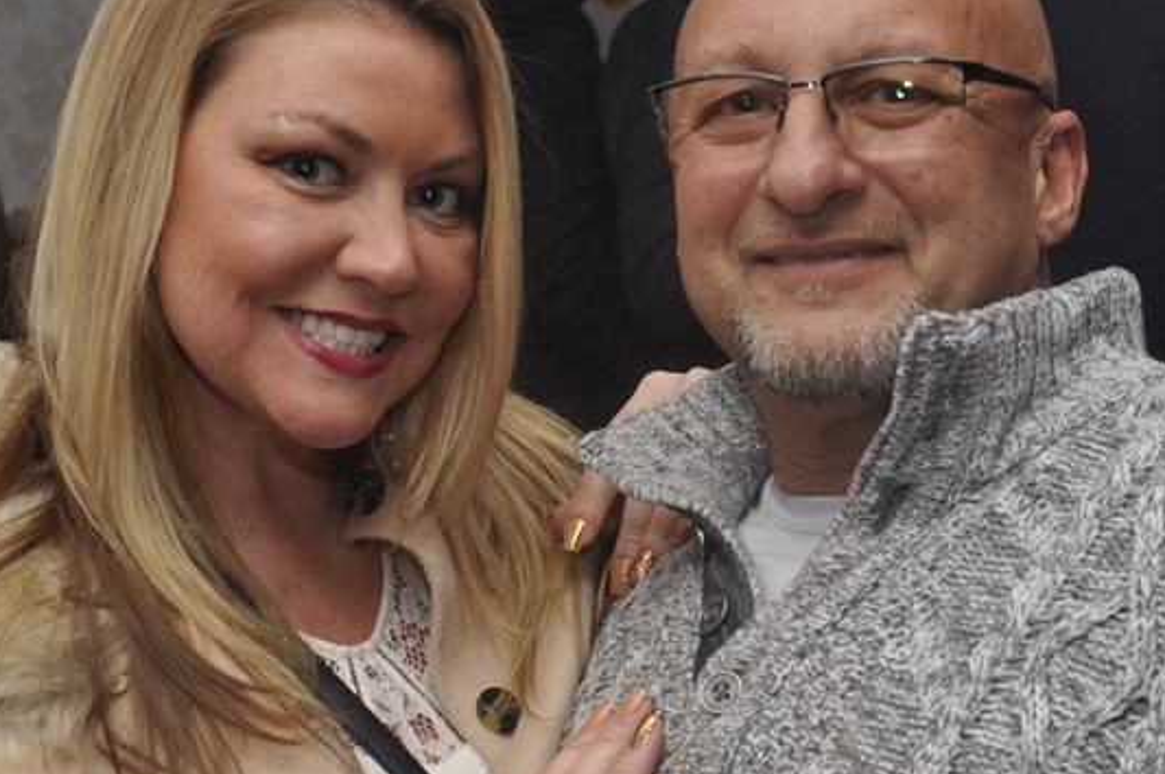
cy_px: 474
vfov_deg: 12.8
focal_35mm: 107
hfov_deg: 19.1
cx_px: 520
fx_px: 3458
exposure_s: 1/60
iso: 400
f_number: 5
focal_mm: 38
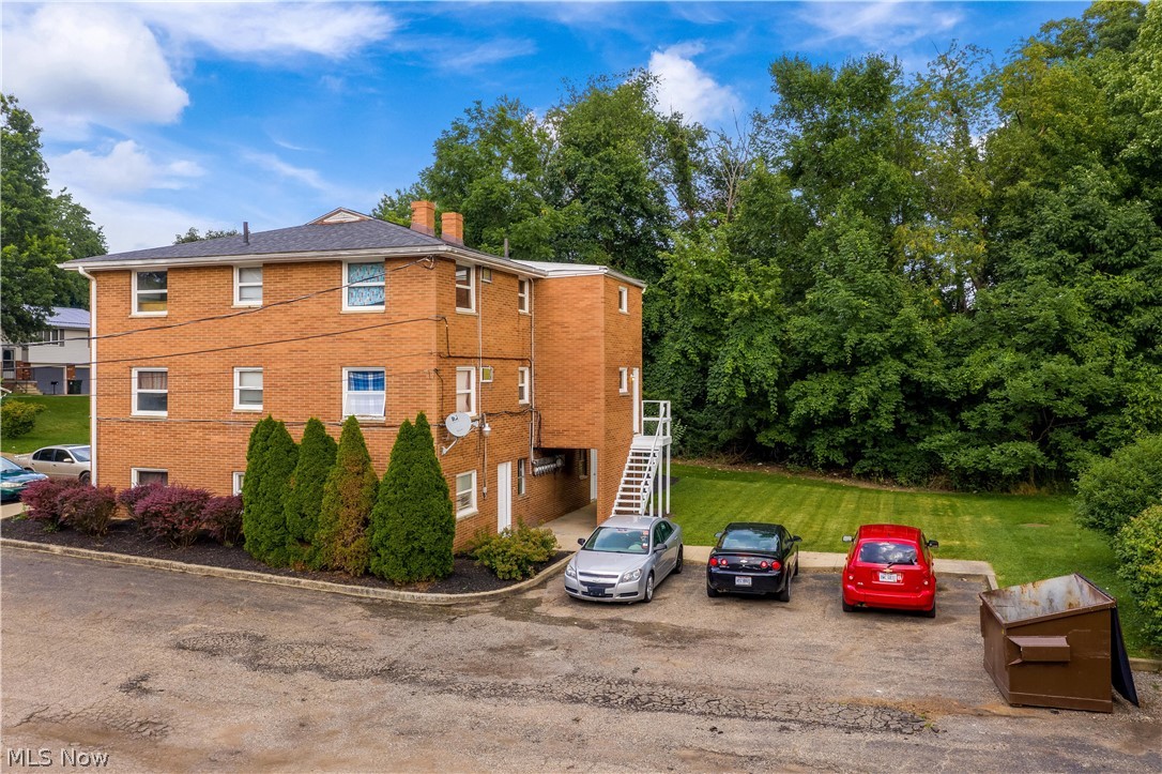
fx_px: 903
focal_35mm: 28
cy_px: 387
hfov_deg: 65.5
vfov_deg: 46.4
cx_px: 581
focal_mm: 10.26
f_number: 4.5
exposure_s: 1/60
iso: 100
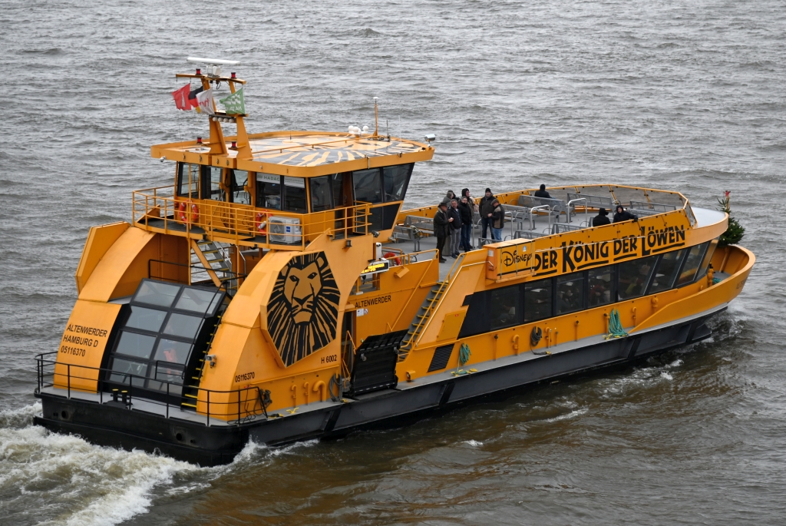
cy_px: 263
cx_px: 393
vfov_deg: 13.1
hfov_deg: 19.4
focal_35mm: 105
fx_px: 2295
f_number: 4
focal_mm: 105
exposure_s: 1/160
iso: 400
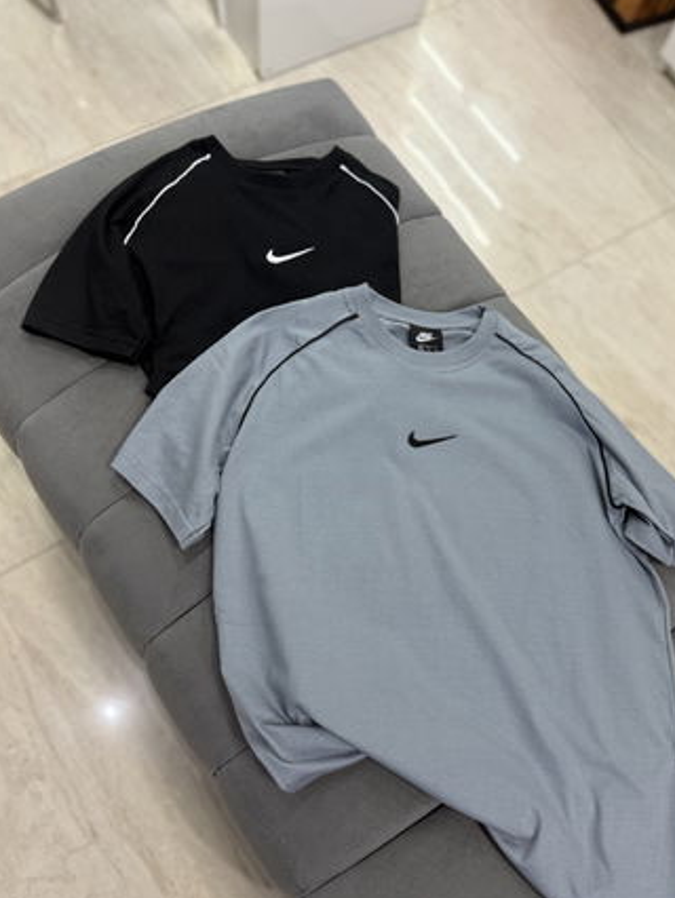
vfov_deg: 59.9
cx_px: 380
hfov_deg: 46.7
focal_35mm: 30
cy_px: 477
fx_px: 779
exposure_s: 1/100
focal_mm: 6.76
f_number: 1.78
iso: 200
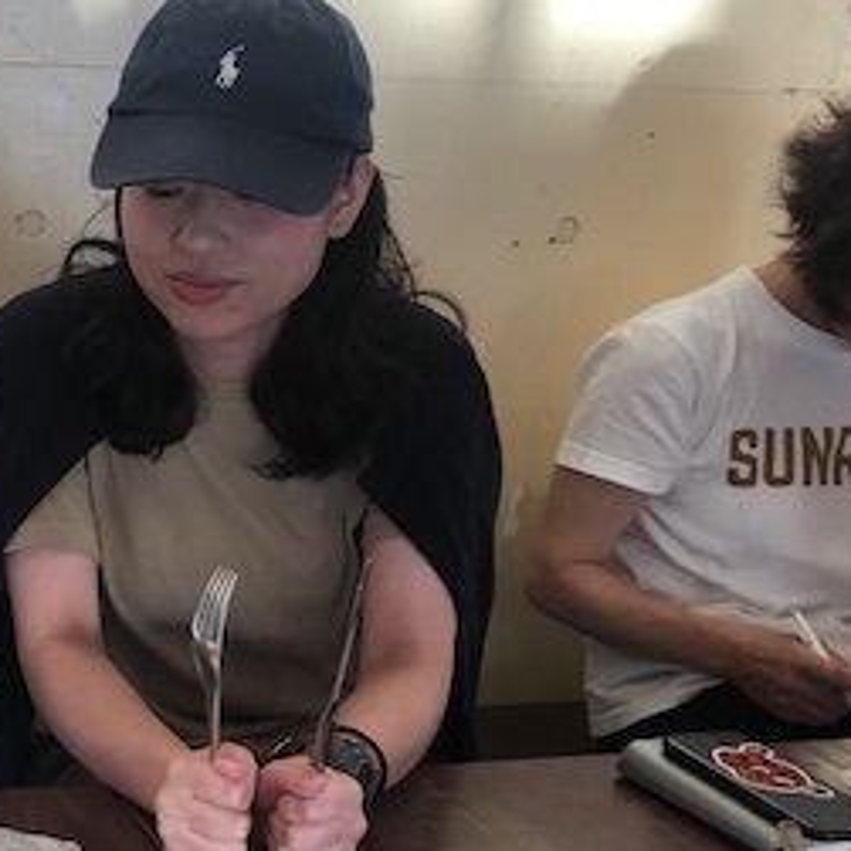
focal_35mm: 63
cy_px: 590
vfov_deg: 27.1
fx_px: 1752
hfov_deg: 25.2
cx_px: -105
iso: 32
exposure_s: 1/30
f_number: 1.8
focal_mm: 3.99
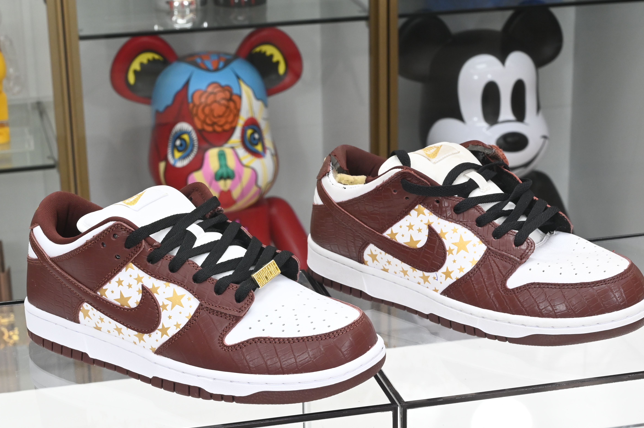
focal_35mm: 90
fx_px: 1609
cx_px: 314
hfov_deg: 22.6
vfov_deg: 15.2
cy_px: 264
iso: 2000
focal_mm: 70
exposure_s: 1/50
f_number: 14
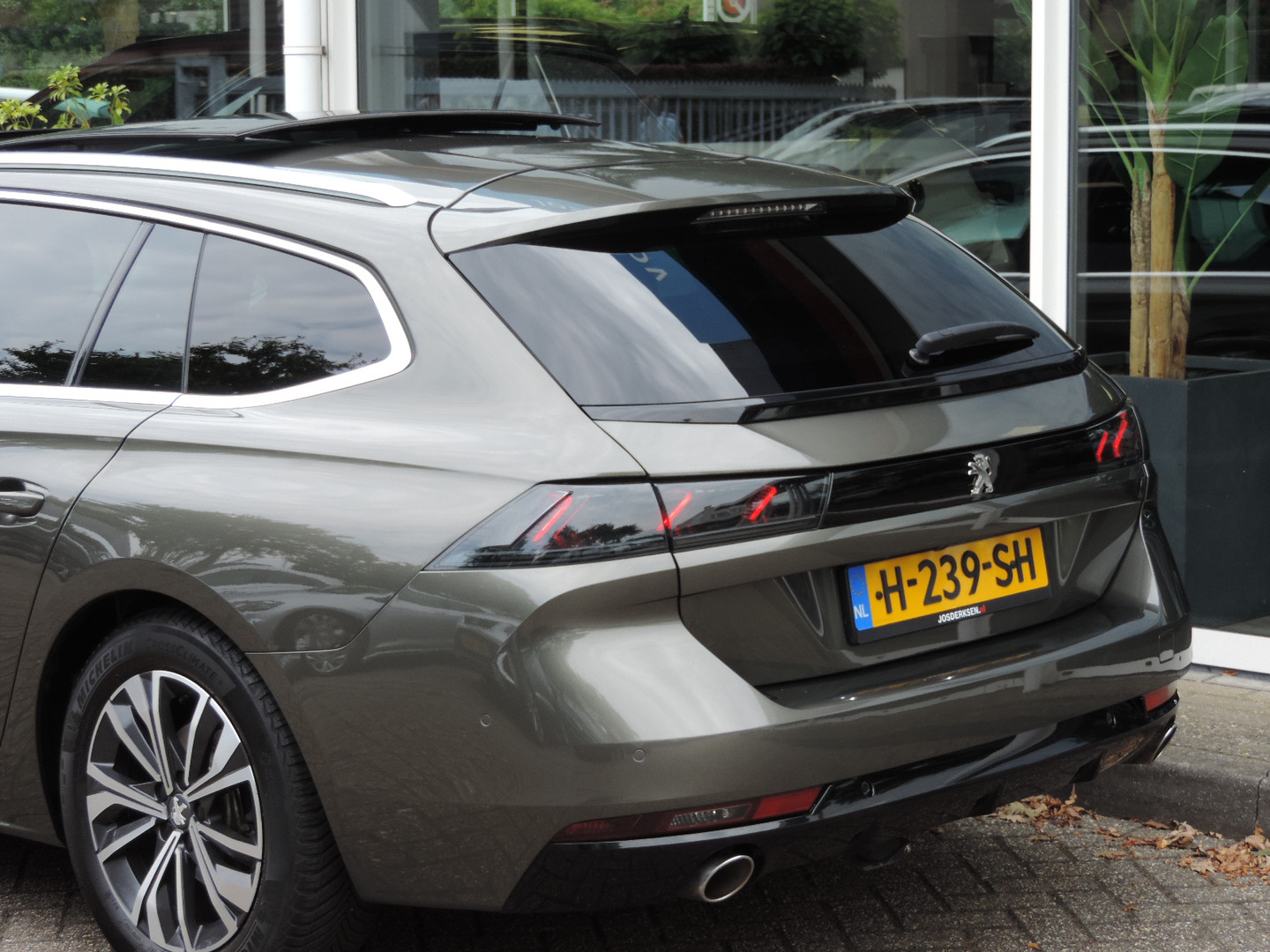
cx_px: 635
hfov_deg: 23.0
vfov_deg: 17.4
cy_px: 476
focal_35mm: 85
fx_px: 3119
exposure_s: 1/100
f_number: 4
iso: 100
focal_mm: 15.1
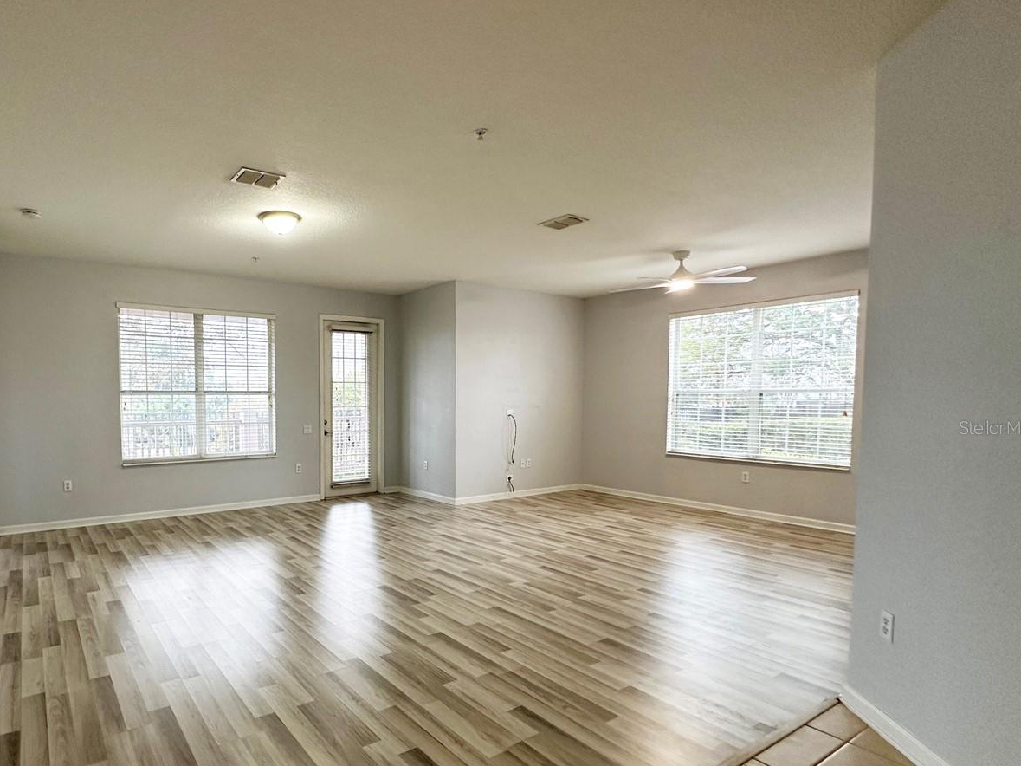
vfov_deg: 68.4
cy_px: 427
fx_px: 560
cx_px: 348
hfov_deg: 82.1
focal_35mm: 19
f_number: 2.2
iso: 160
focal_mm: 2.22
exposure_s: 1/60
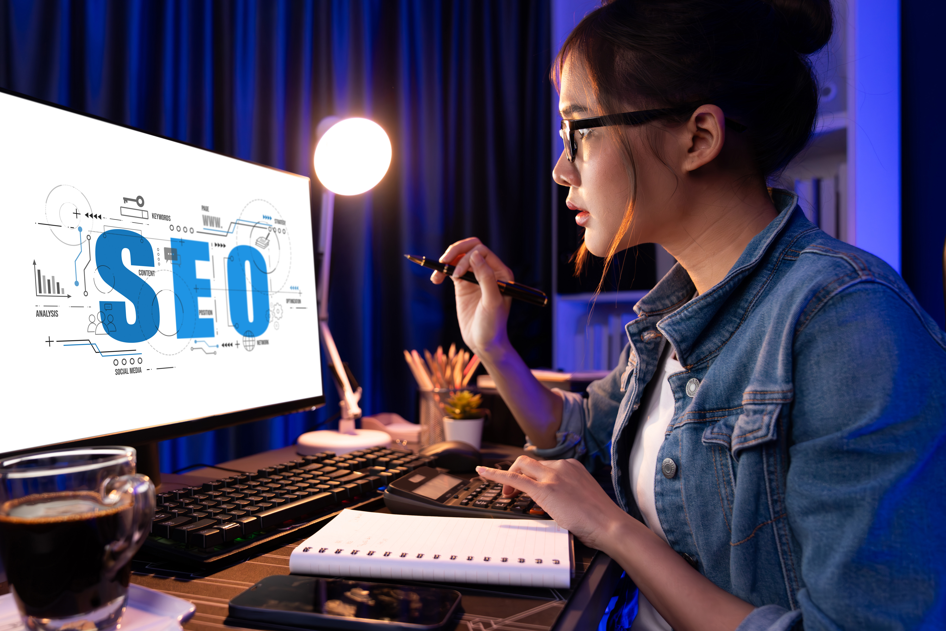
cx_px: 429
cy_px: 330
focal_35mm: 30
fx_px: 788
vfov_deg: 43.6
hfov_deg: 61.8
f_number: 3.2
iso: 1600
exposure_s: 1/125
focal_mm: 24
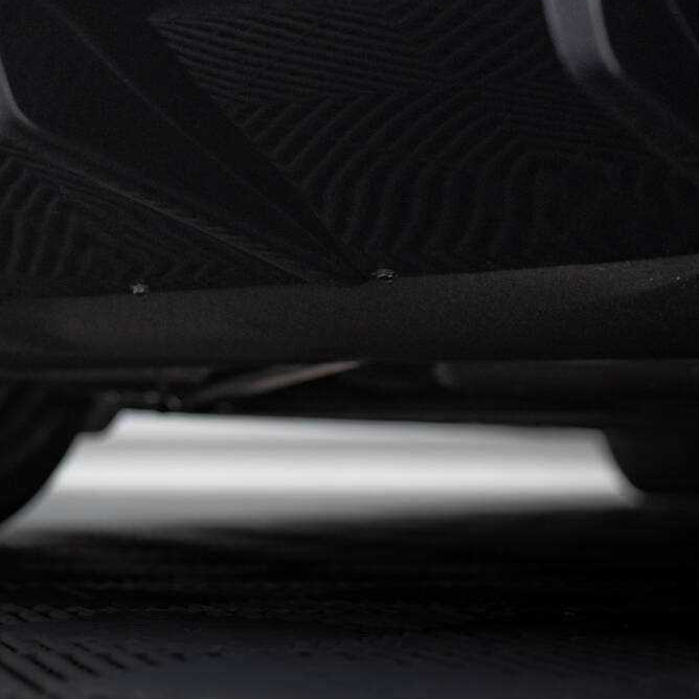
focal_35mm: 89
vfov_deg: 19.1
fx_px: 2033
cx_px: -160
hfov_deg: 18.4
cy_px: 47
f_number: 2.5
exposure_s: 1/160
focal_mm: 35
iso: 500
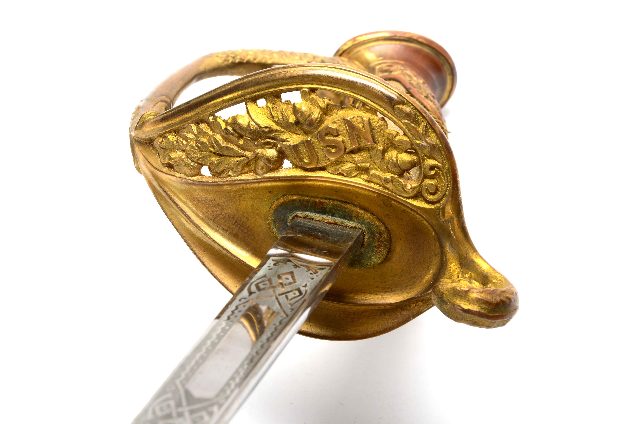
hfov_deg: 13.1
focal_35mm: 158
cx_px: 320
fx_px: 2794
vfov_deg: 8.7
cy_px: 212
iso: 200
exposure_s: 1/160
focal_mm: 105
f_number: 16
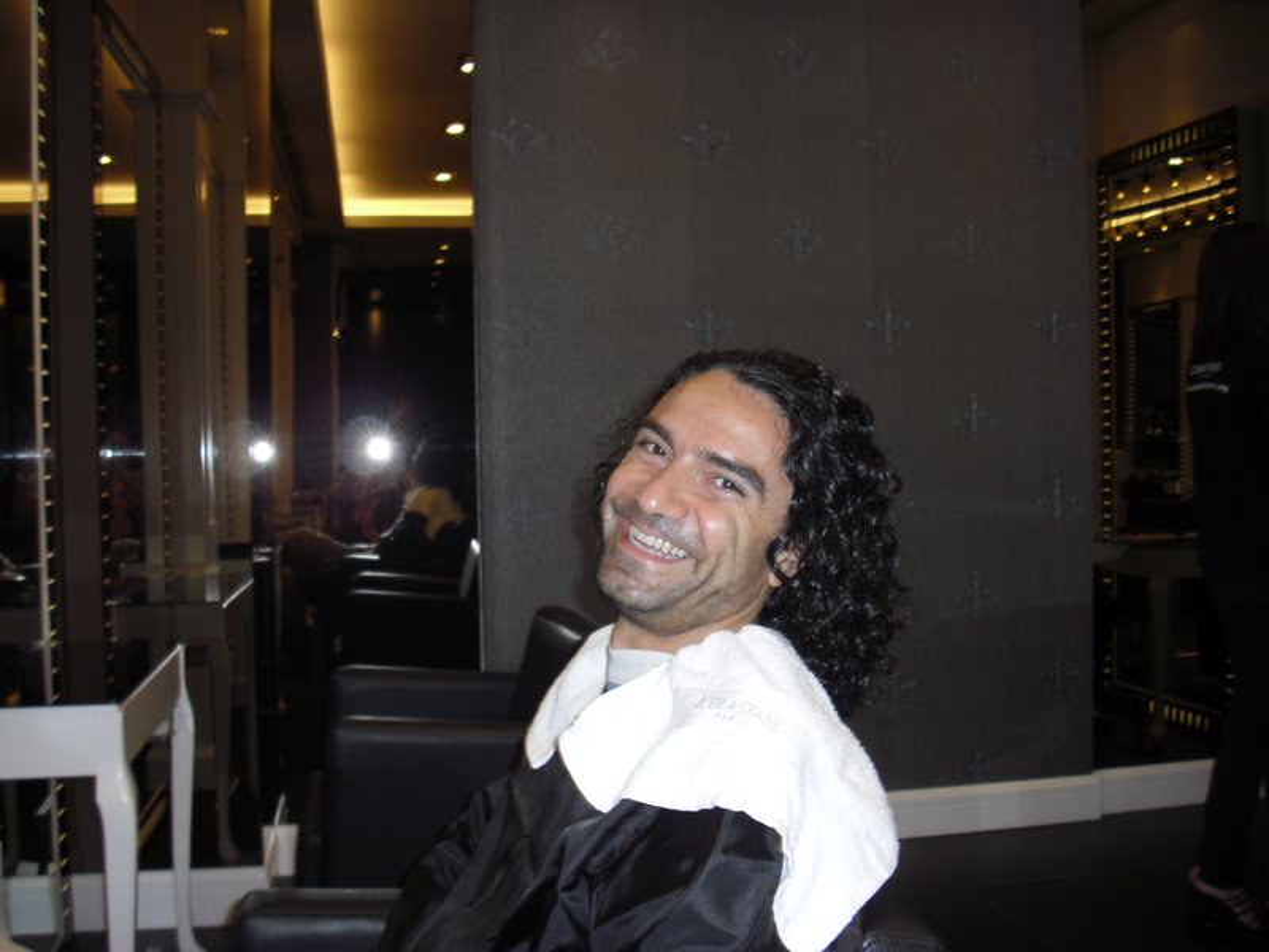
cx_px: 634
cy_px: 476
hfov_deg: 49.0
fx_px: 1393
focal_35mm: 38
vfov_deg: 37.7
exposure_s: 1/60
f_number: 2.8
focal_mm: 6.2
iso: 100
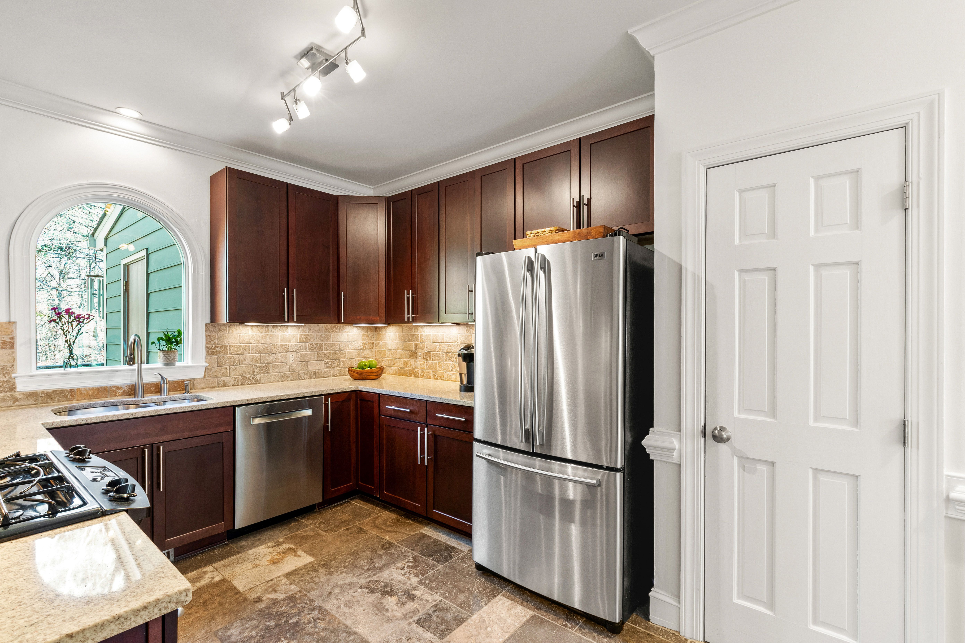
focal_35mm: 15
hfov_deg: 100.4
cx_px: 482
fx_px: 402
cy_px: 322
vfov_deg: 77.3
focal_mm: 10
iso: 100
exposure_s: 1
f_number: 8
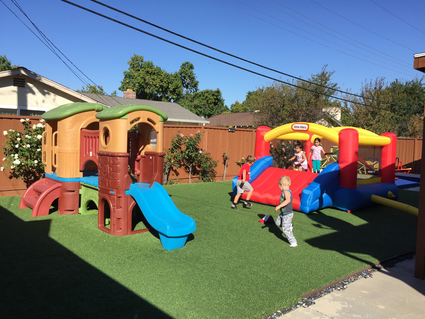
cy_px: 160
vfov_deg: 48.2
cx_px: 212
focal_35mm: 29
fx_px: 356
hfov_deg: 61.7
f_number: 2.2
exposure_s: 1/1647
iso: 32
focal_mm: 4.15
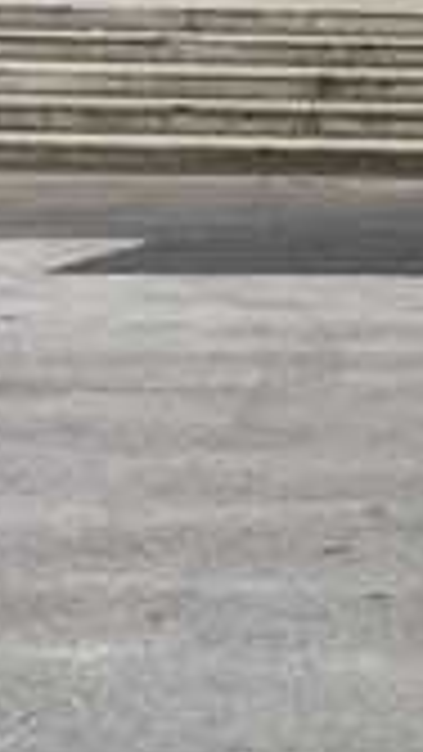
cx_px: 1161
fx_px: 2491
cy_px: 241
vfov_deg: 17.1
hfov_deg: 8.5
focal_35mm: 125
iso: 25
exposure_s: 1/519
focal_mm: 4.15
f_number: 2.2
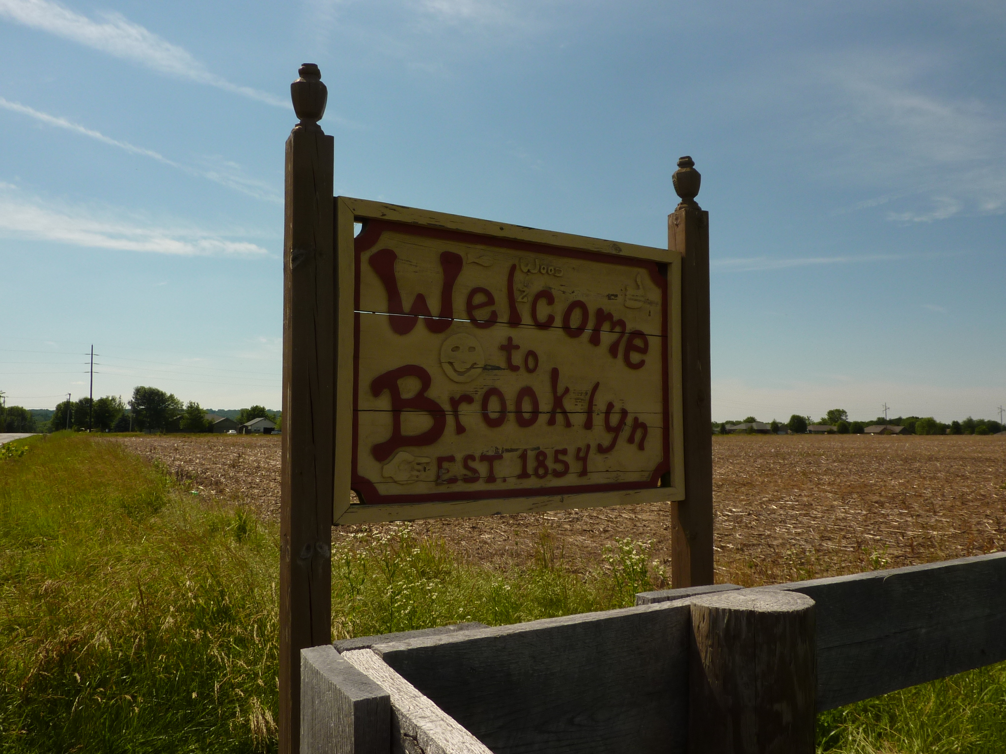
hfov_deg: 67.3
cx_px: 503
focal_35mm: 26
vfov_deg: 53.1
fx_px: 756
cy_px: 377
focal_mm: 4.1
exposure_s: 1/640
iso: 80
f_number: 5.6
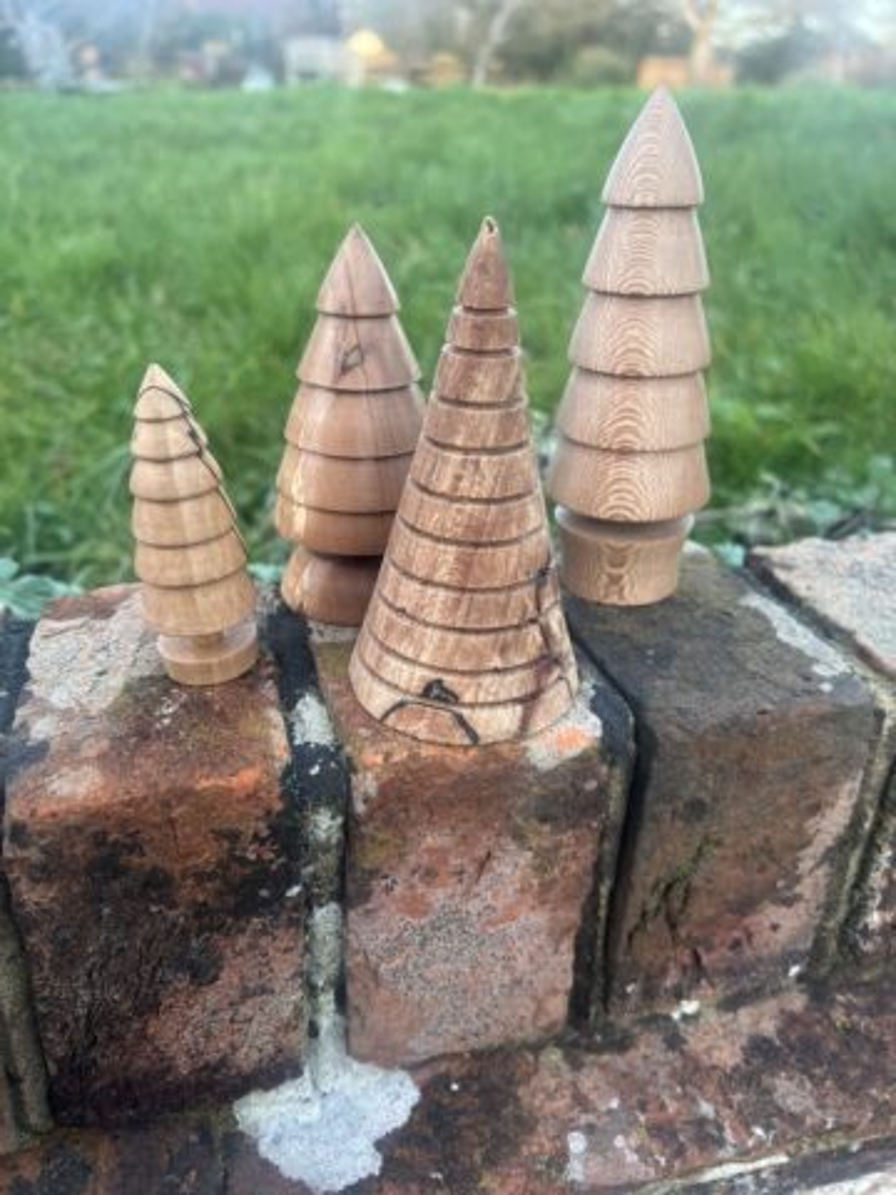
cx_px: 448
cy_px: 598
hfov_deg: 53.1
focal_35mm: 26
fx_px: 897
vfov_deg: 67.3
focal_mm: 5.7
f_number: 1.5
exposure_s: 1/121
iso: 64
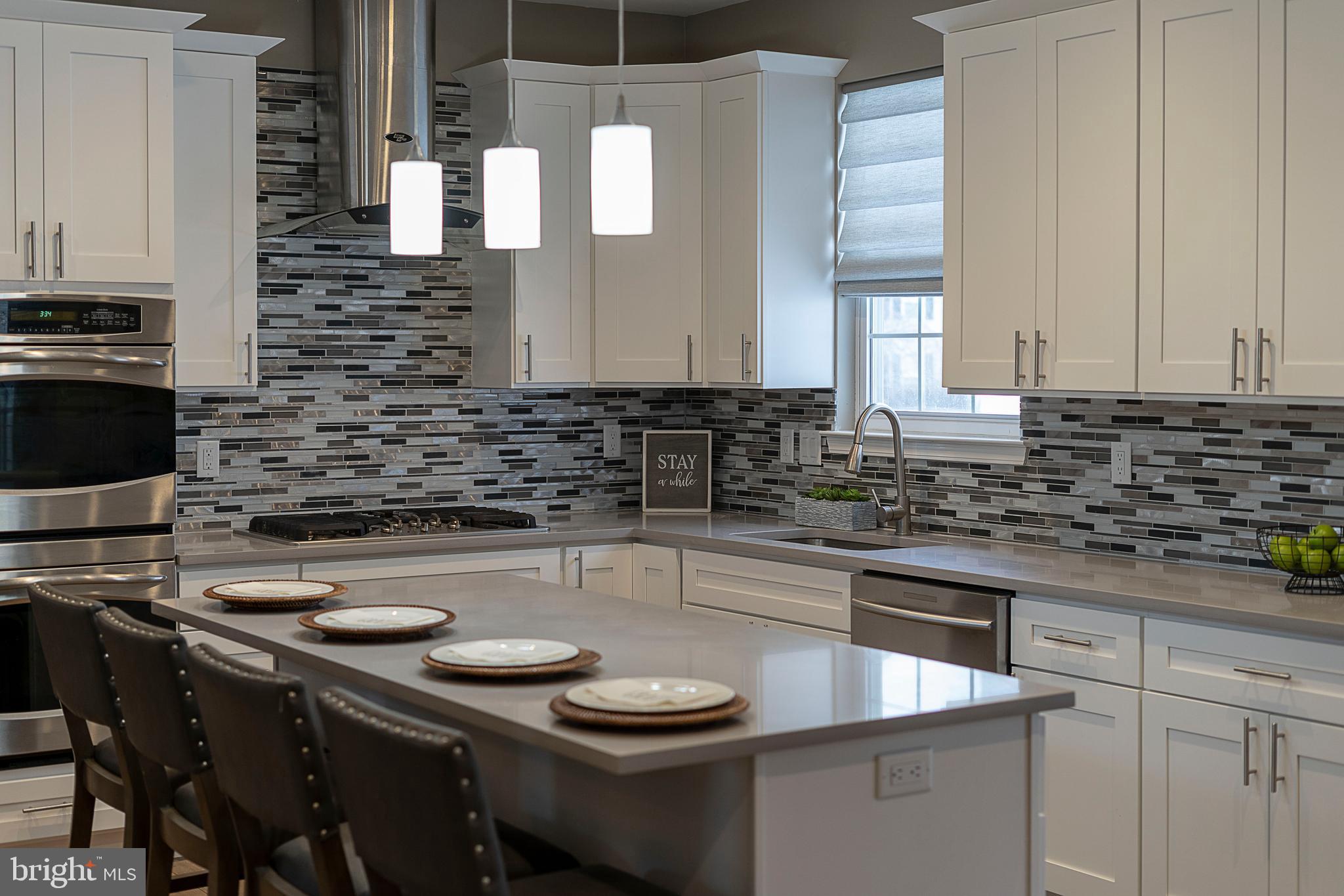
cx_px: 672
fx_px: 1866
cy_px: 448
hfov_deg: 39.6
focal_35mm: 50
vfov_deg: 27.0
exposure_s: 1/50
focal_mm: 50
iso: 250
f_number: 2.8
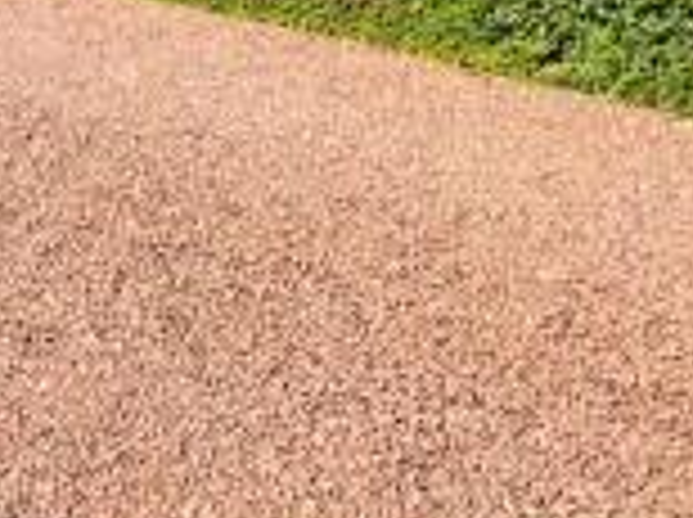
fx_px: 1059
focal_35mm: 53
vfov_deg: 22.9
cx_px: 11
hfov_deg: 33.4
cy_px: -236
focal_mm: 2.22
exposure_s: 1/1236
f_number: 2.2
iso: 40
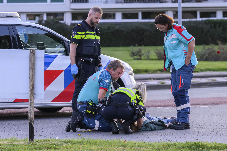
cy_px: 76
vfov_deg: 7.6
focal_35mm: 180
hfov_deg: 11.4
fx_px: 1135
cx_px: 114
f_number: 4
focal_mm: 120
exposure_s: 1/60
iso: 2000
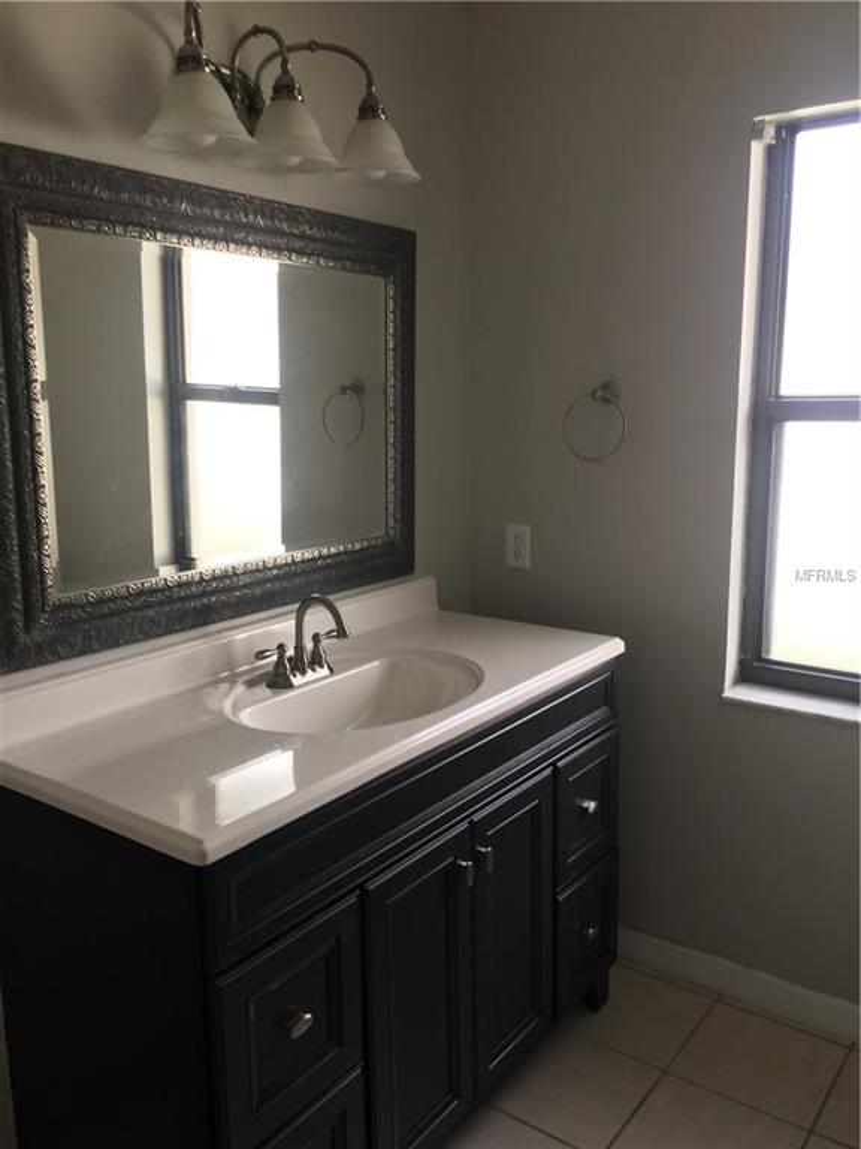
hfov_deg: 48.2
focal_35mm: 29
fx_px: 962
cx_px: 430
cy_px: 574
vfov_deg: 61.7
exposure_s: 1/40
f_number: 2.2
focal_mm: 4.15
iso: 25
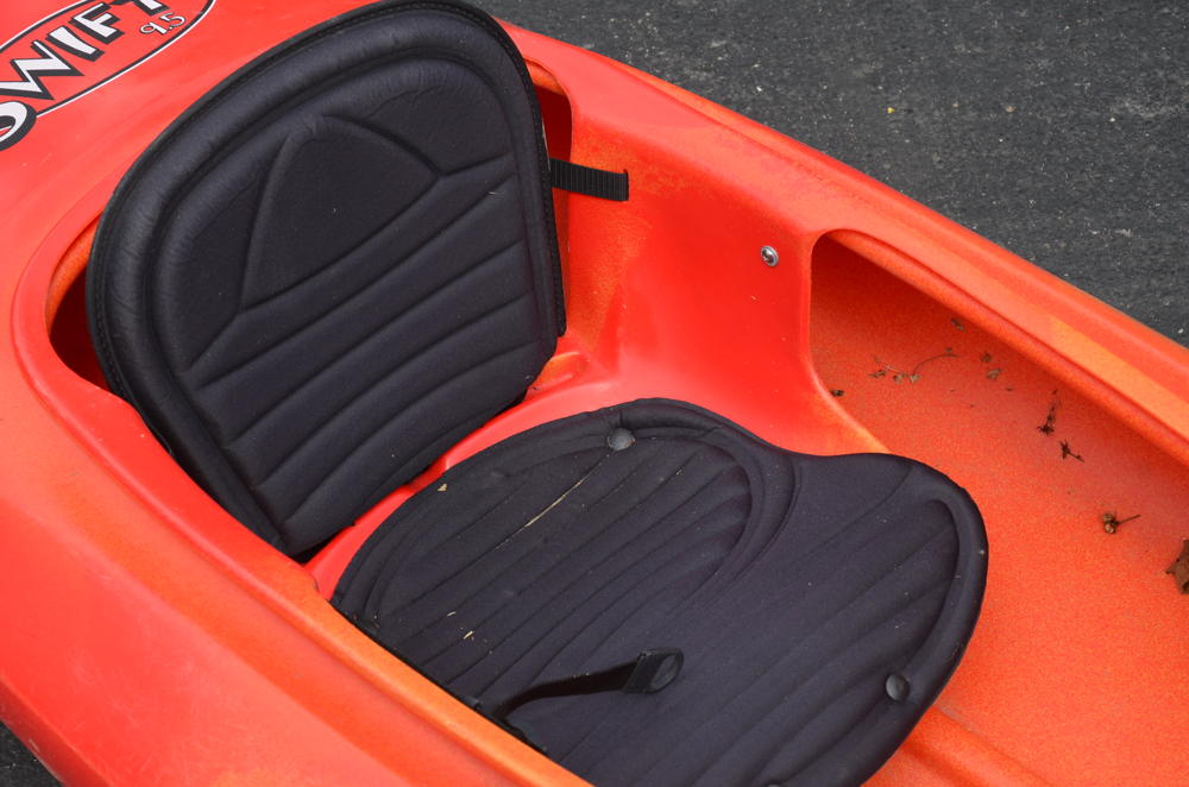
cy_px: 394
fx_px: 2867
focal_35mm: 87
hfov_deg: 23.4
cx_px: 594
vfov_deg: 15.6
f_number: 8
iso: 200
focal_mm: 58
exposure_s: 1/250
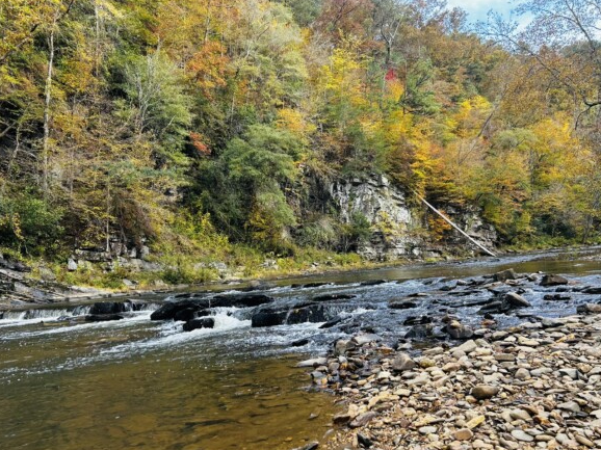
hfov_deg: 59.9
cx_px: 274
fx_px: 521
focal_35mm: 30
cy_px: 238
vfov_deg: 46.7
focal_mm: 5.7
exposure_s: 1/191
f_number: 1.5
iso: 40
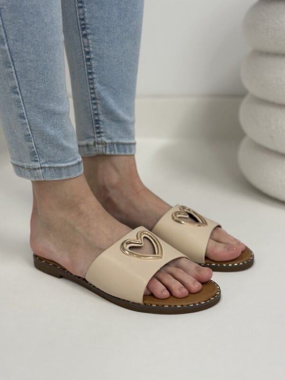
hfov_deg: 30.3
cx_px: 142
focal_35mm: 48
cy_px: 190
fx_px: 527
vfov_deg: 39.7
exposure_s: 1/100
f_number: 1.78
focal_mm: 6.86
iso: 100
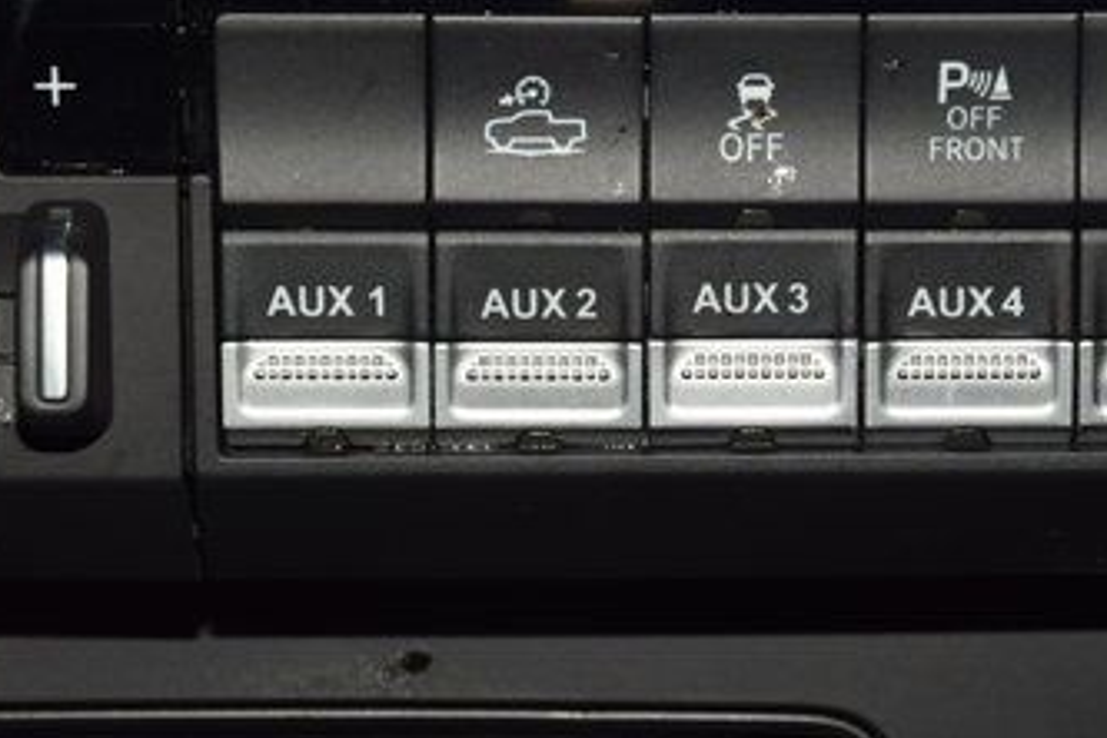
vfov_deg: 6.8
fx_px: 6211
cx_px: 592
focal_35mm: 202
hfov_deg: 10.2
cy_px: 228
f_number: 8
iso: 100
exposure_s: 1/125
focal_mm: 70
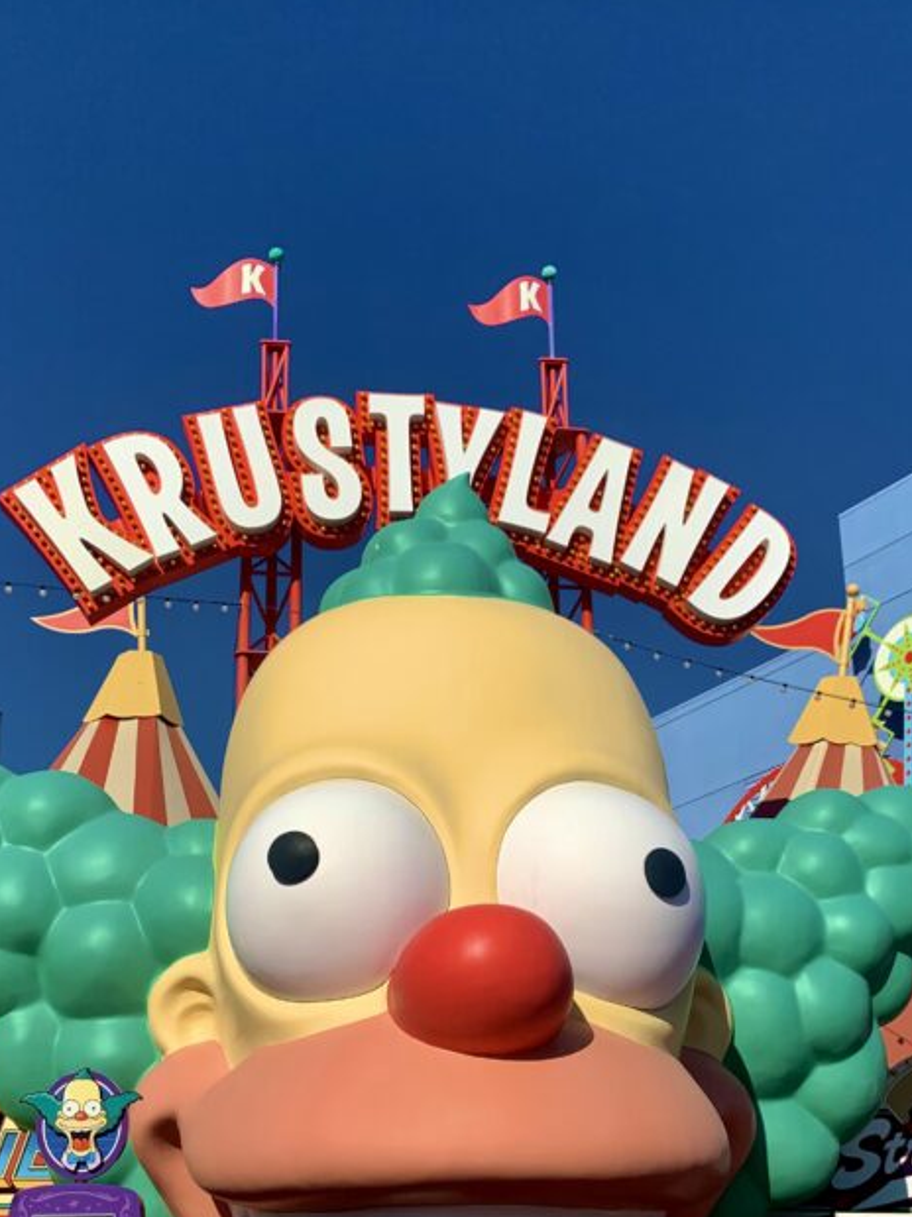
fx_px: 1511
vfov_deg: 42.7
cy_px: 889
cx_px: 452
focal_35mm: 43
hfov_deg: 33.6
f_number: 1.8
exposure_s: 1/4098
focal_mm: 4.25
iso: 25
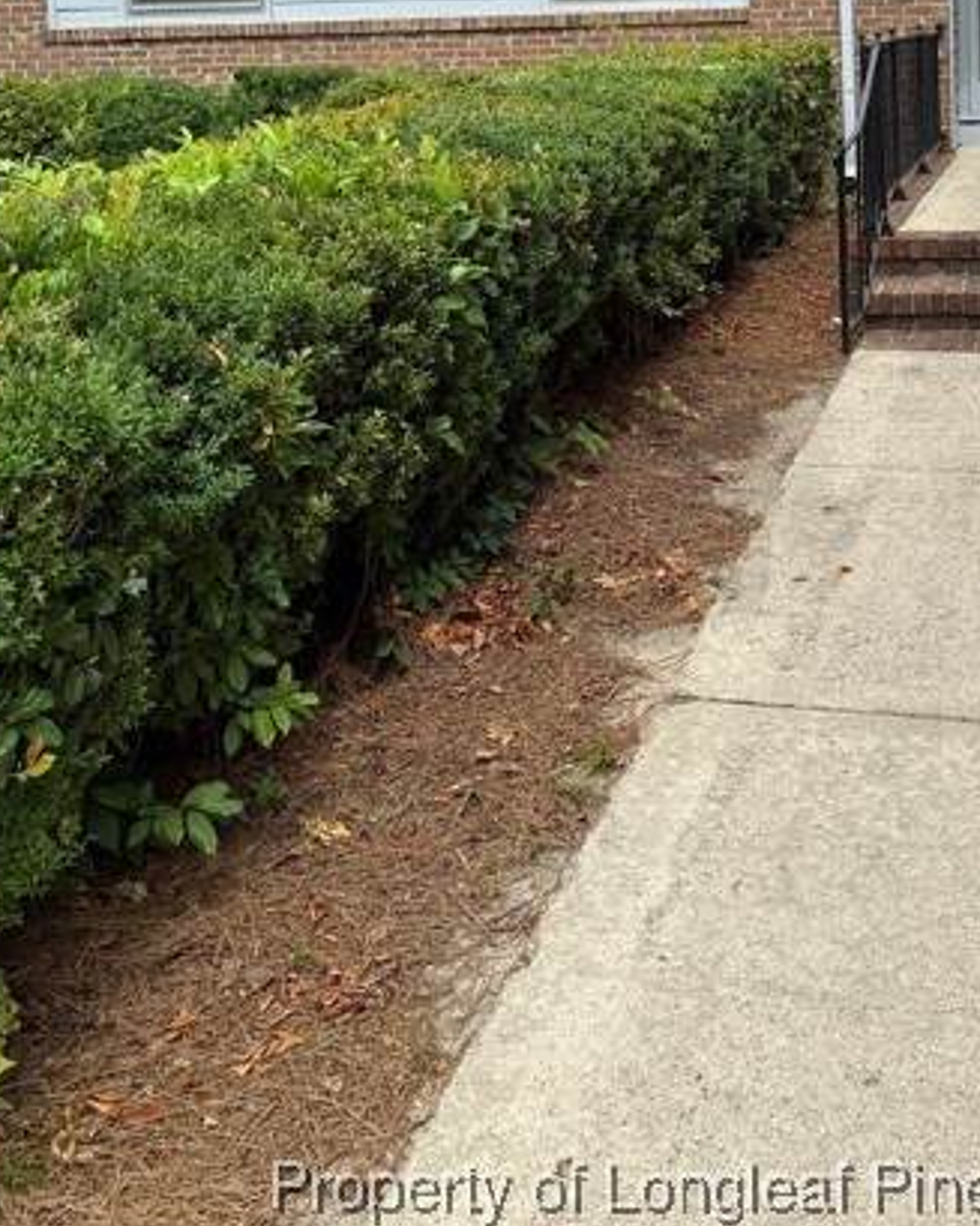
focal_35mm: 44
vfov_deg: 38.8
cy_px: 102
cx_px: 722
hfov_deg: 33.5
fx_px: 1596
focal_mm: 6.76
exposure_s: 1/2053
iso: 80
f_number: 1.78
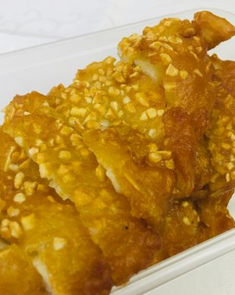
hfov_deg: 47.1
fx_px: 270
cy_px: 159
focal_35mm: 31
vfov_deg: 57.1
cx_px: 116
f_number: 2.2
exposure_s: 1/17
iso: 200
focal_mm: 4.15
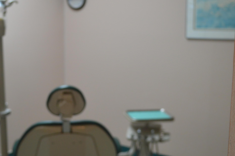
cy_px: 73
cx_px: 101
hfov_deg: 34.5
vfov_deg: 23.3
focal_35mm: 58
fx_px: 378
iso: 900
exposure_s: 1/60
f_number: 4
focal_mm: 24
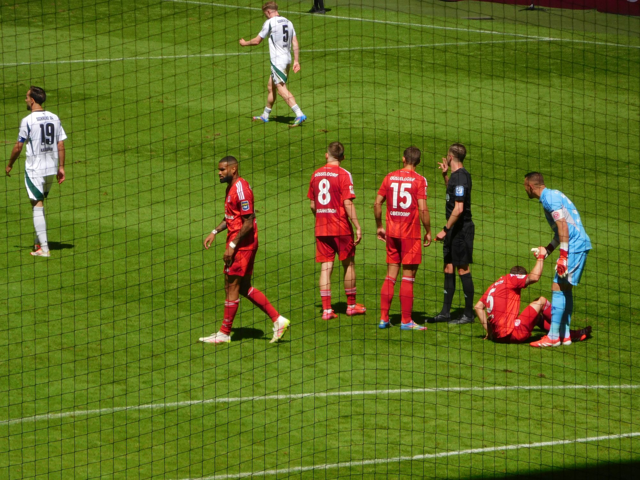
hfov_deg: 6.2
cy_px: 240
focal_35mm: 320
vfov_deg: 4.6
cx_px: 320
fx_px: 5916
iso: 125
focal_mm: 57.1
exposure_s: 1/640
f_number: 5.9
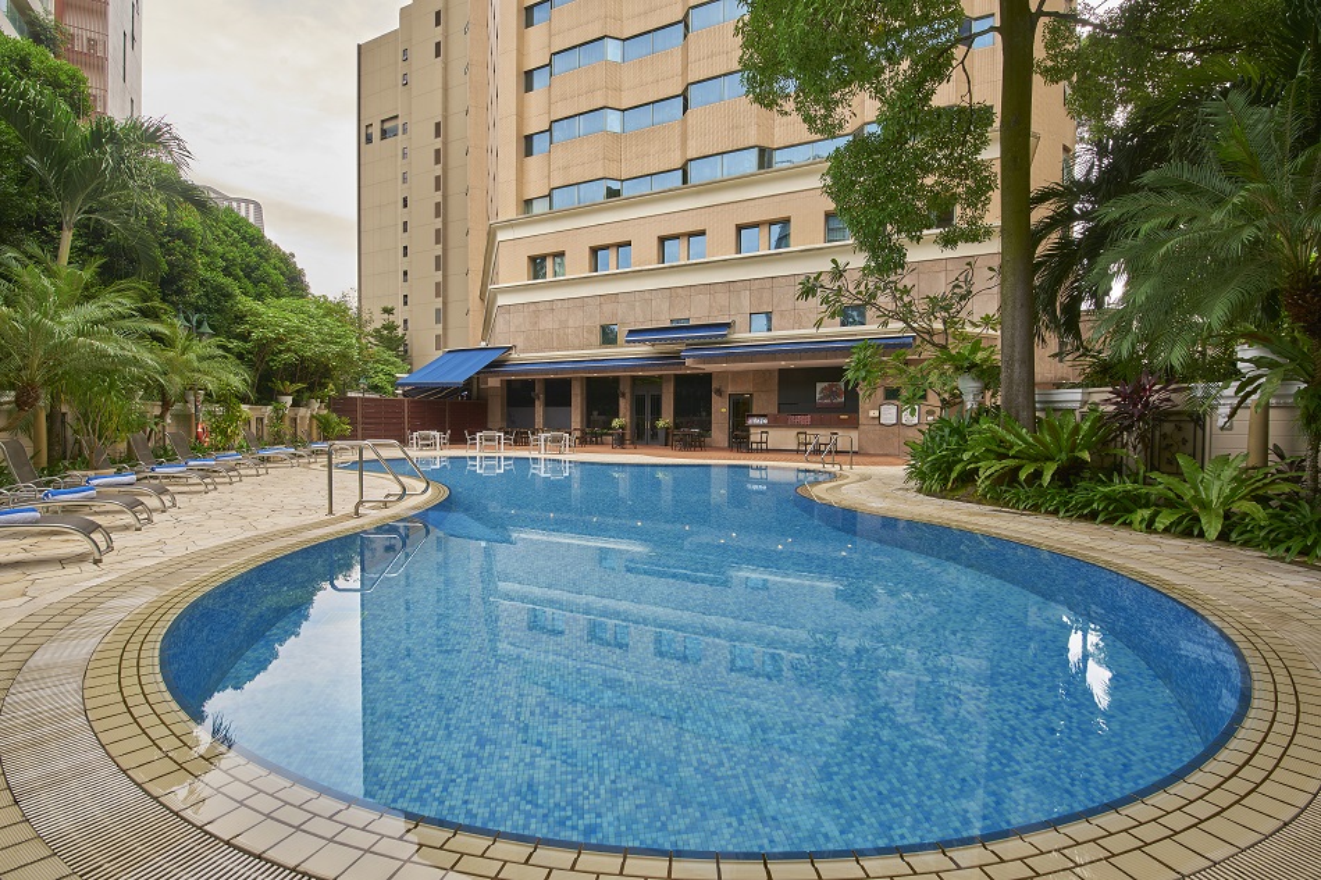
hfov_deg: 100.4
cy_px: 440
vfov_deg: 77.3
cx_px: 660
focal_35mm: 15
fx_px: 550
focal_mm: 15
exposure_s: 1/13
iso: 100
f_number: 11
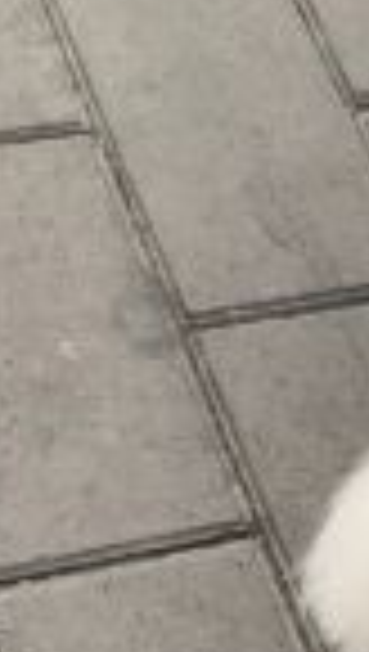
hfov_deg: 11.2
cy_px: 978
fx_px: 1698
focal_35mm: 98
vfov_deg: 19.1
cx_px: 734
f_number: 1.8
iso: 20
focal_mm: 3.99
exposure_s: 1/120
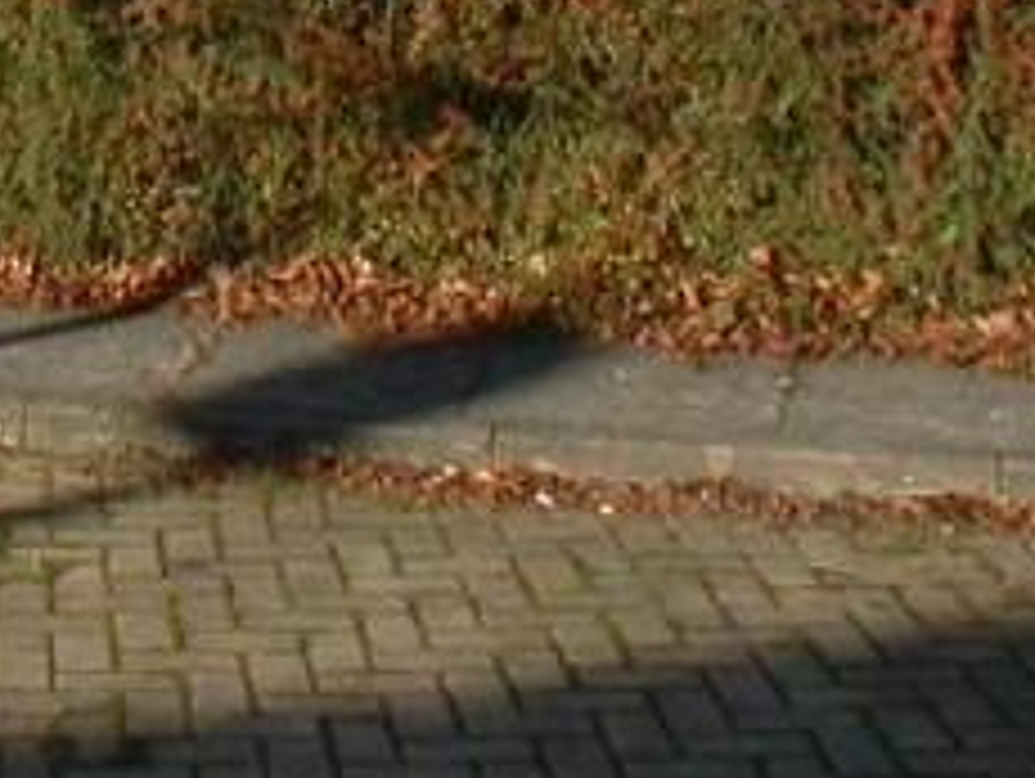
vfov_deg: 8.5
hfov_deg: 11.3
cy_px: -567
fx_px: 5058
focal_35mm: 169
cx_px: -450
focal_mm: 7.85
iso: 100
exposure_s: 1/248
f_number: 6.7
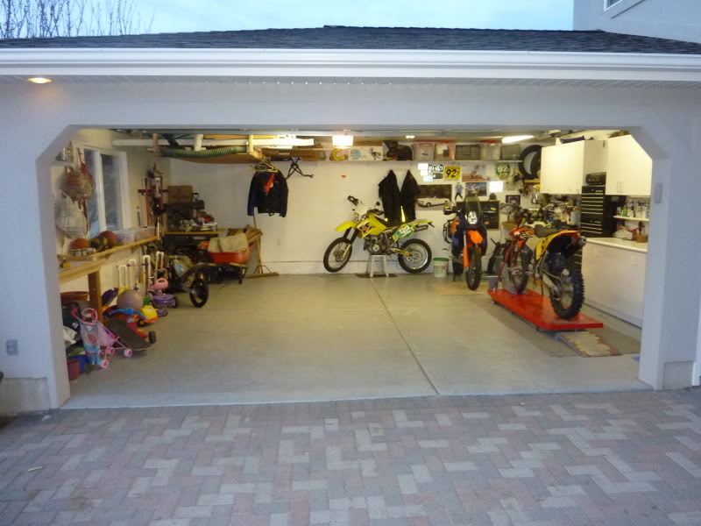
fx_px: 506
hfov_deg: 69.4
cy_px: 263
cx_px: 350
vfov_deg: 54.9
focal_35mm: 25
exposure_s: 1/30
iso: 400
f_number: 3.3
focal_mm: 4.1
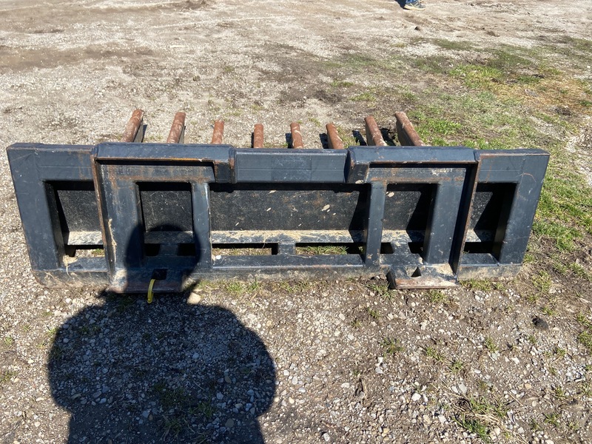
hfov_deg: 67.3
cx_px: 296
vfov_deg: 53.1
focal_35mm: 26
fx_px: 445
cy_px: 222
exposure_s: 1/2066
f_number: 1.8
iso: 32
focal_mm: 4.25
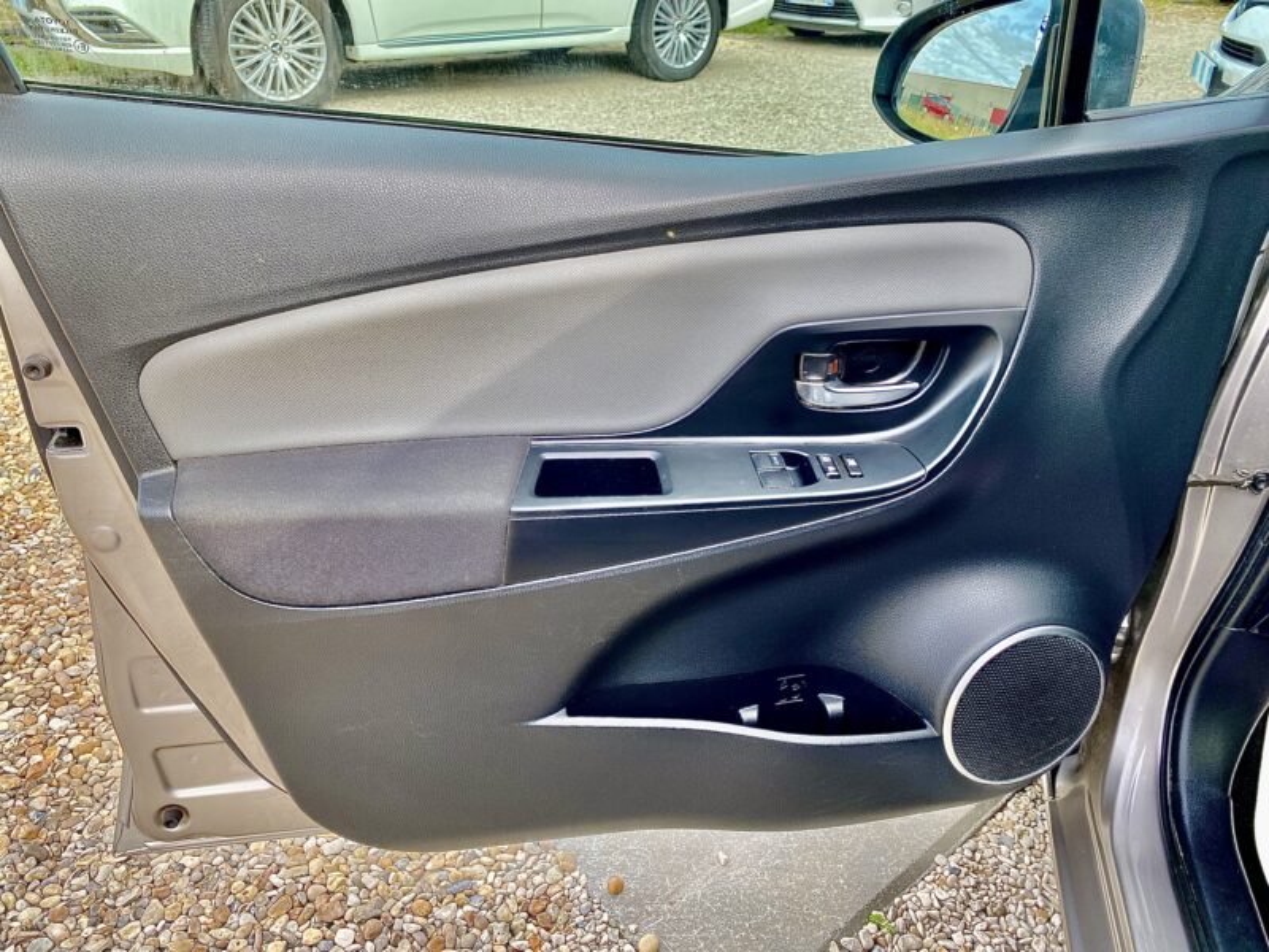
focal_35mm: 26
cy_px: 476
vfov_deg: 53.1
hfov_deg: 67.3
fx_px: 953
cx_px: 634
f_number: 1.8
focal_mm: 4.25
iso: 32
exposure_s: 1/188
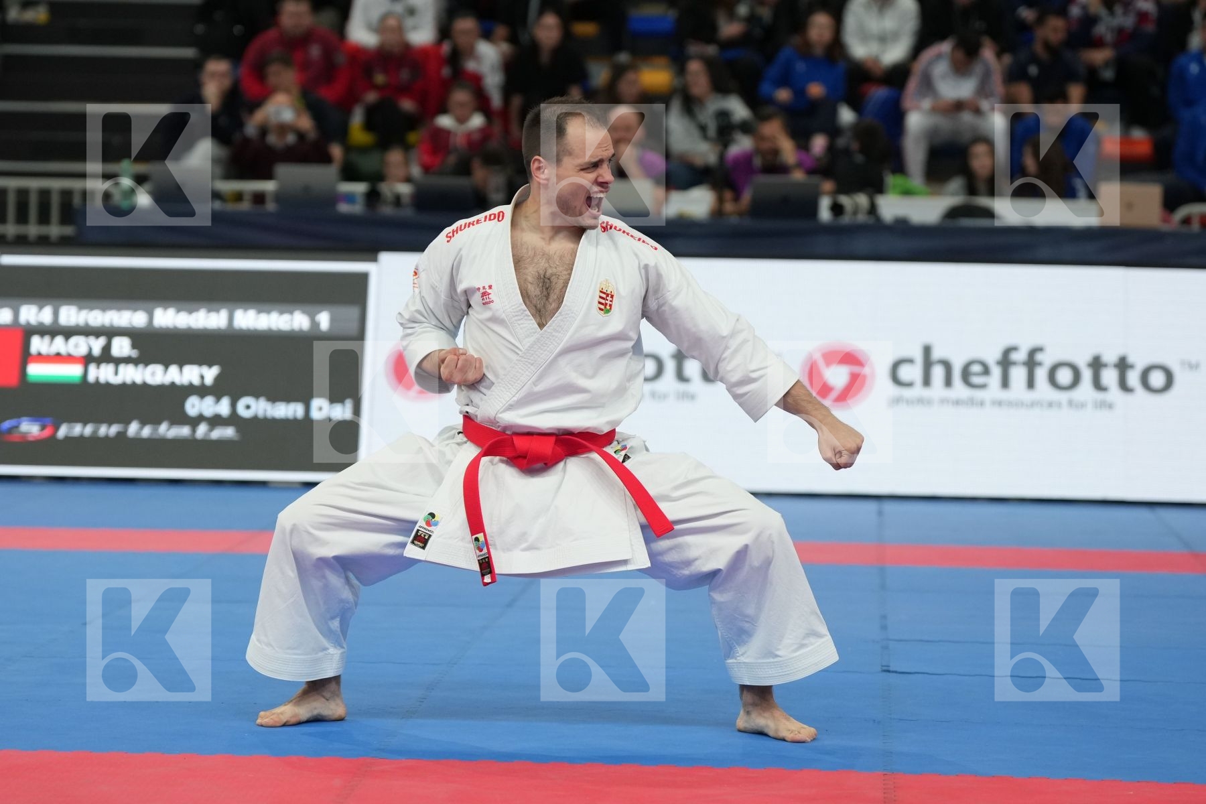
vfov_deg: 8.8
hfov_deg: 13.2
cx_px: 603
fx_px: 5226
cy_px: 402
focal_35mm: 156
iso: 1000
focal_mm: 104
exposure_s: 1/500
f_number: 2.8
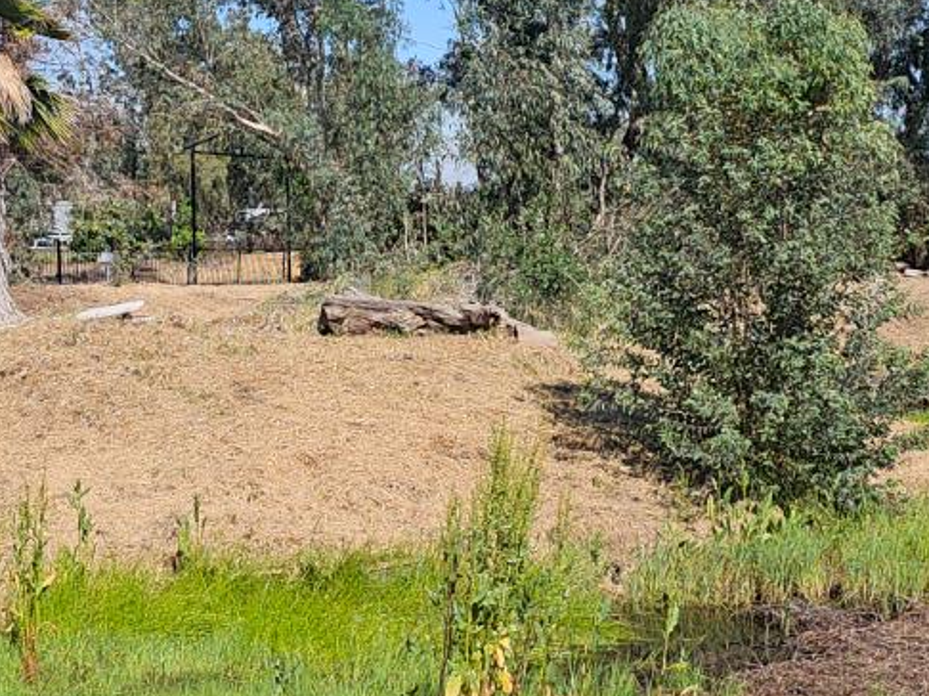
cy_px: 381
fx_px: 1905
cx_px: 474
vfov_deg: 20.7
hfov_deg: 27.4
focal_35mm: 71
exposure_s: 1/784
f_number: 1.7
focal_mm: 6.3
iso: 10
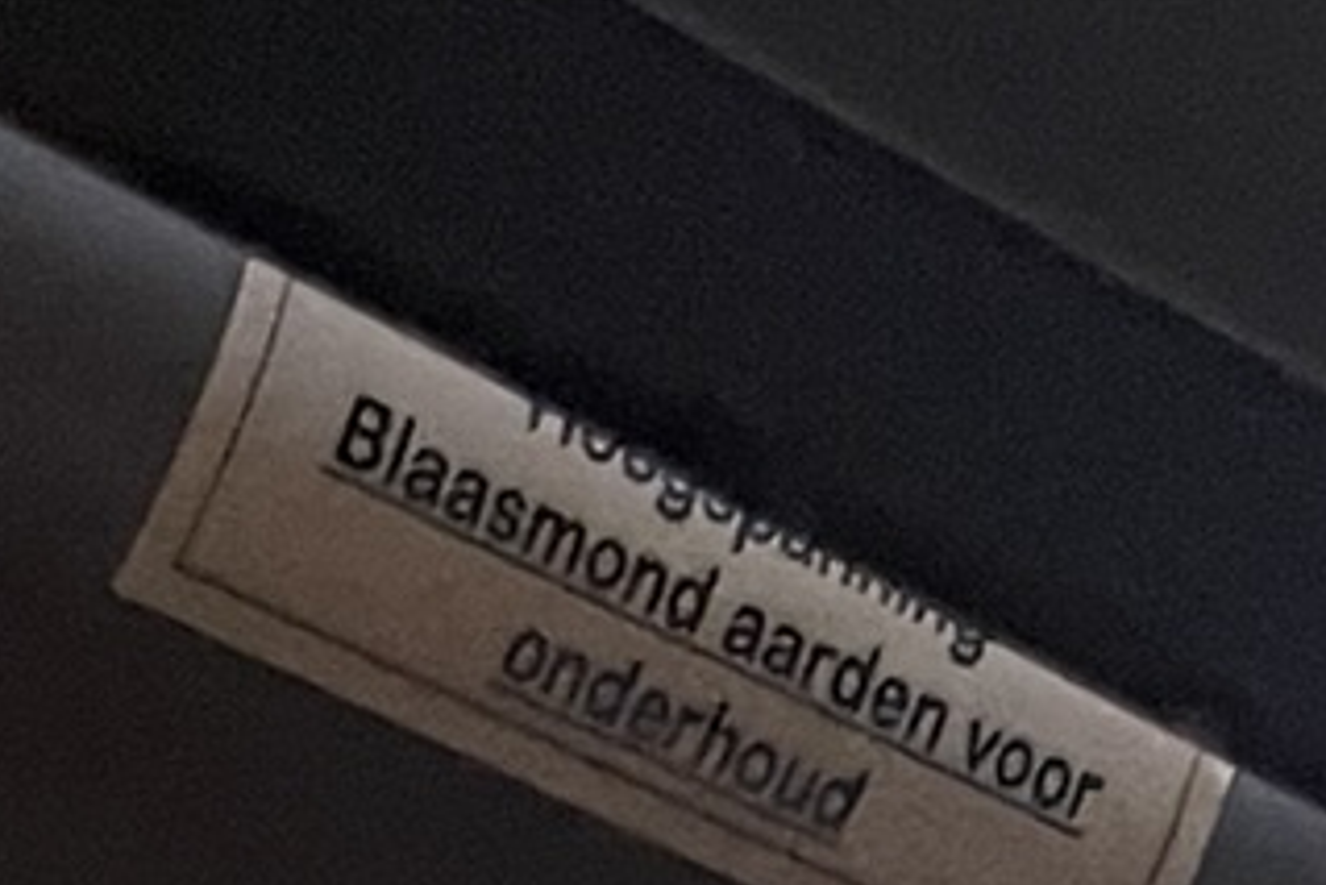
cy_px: 2854
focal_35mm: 167
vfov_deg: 7.1
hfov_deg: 11.3
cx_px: -1226
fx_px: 6154
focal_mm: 5.1
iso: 640
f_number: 1.6
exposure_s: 1/25
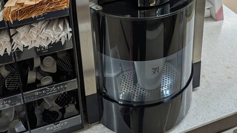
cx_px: 132
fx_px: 251
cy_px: -40
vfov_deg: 25.5
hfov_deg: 50.4
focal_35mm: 40
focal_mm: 6.9
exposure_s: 1/250
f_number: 1.68
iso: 218
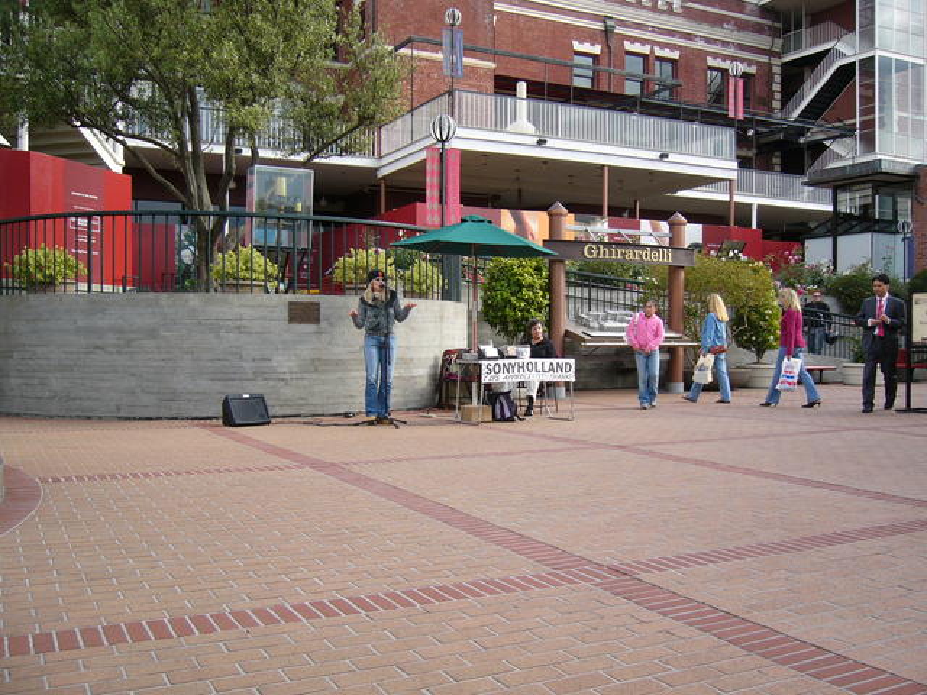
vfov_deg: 40.7
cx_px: 464
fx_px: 937
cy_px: 348
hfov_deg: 52.6
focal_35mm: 35
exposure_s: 1/200
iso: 50
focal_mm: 5.8
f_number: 2.8
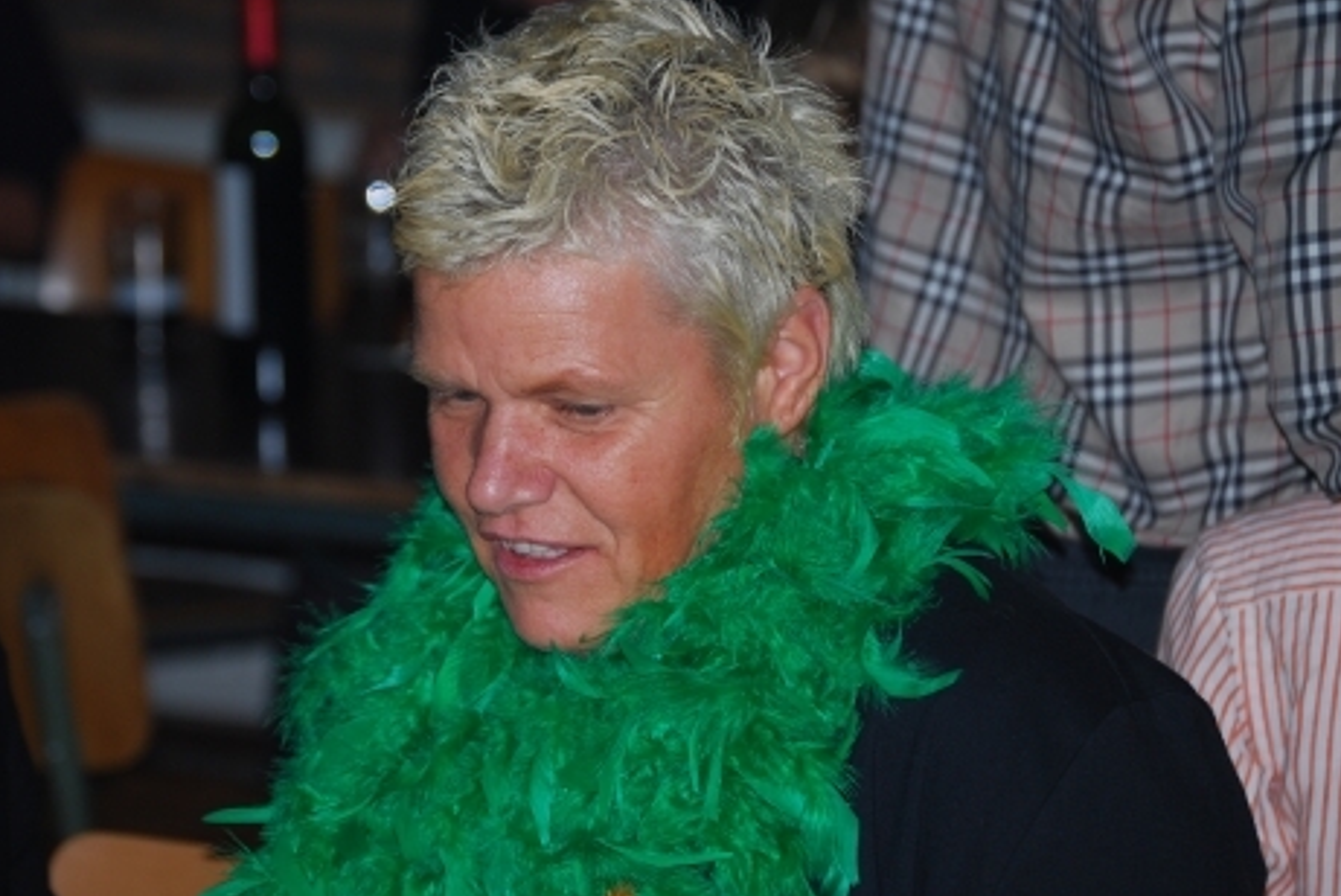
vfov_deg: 7.4
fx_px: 6920
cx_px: 576
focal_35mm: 186
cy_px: 511
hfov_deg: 11.1
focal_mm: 95
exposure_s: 1/60
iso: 200
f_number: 4.8
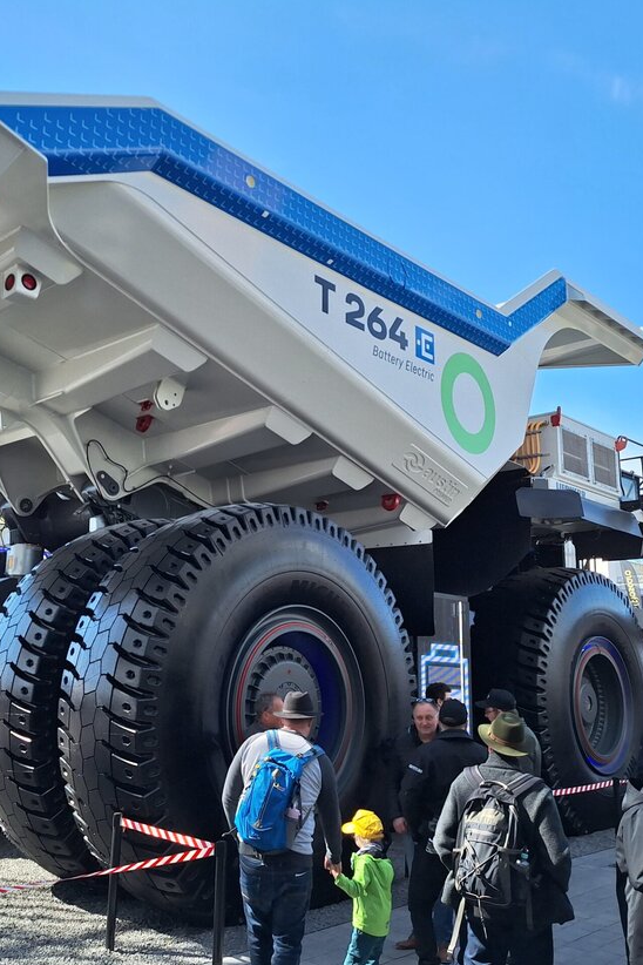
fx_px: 857
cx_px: 242
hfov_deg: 40.8
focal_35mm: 32
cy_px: 482
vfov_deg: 58.7
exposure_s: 1/1005
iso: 40
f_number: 1.8
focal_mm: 5.54
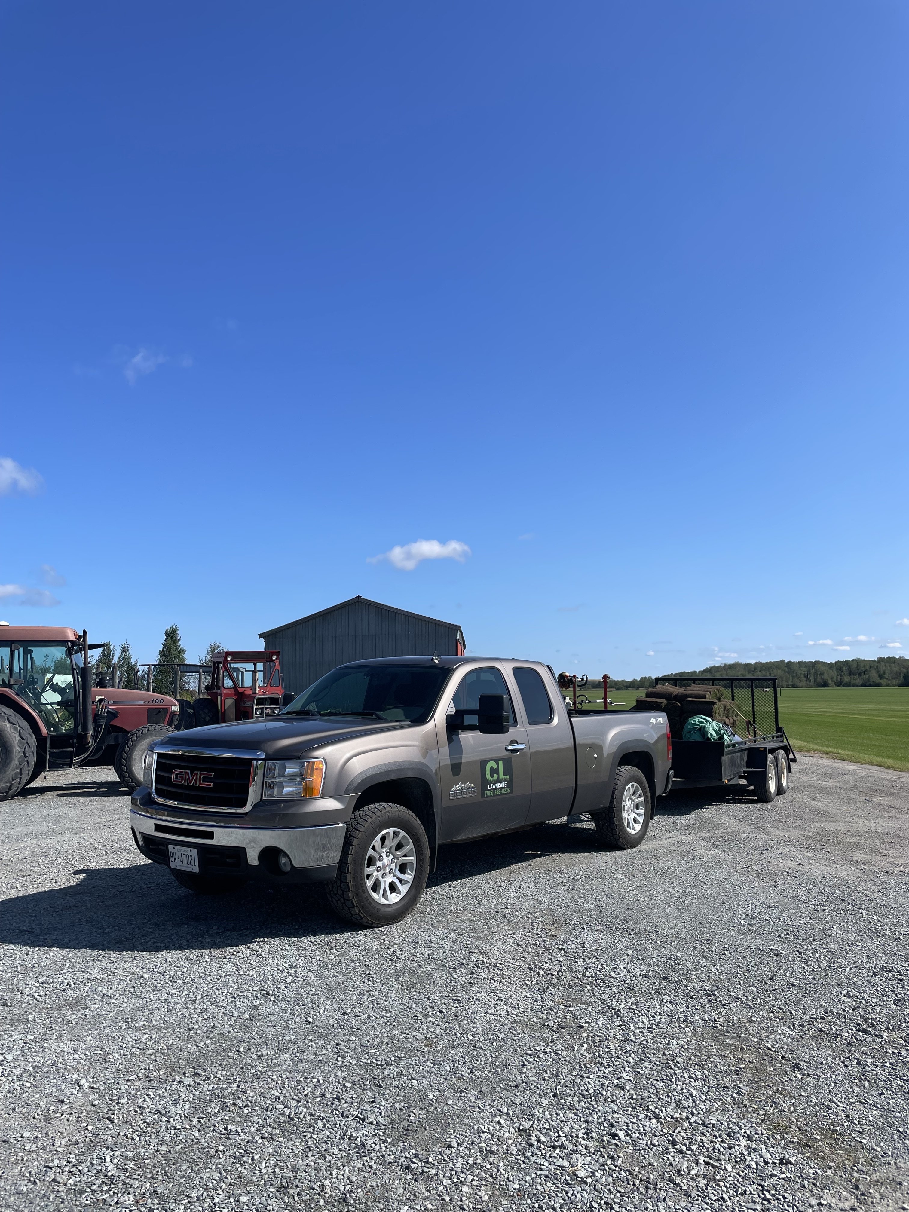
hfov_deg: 53.1
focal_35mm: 26
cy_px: 606
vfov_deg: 67.3
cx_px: 454
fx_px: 910
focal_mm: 4.2
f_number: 1.6
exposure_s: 1/4132
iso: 32
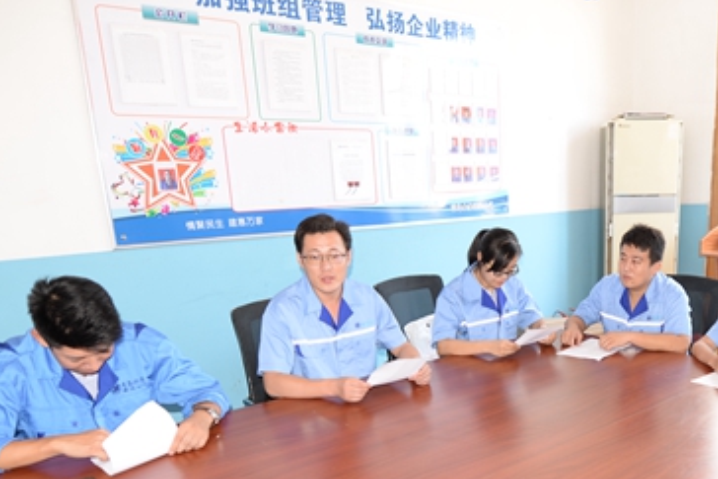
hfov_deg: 55.0
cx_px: 521
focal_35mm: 33
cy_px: 360
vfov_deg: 38.9
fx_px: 658
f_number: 2.2
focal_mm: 20
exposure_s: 1/80
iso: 100
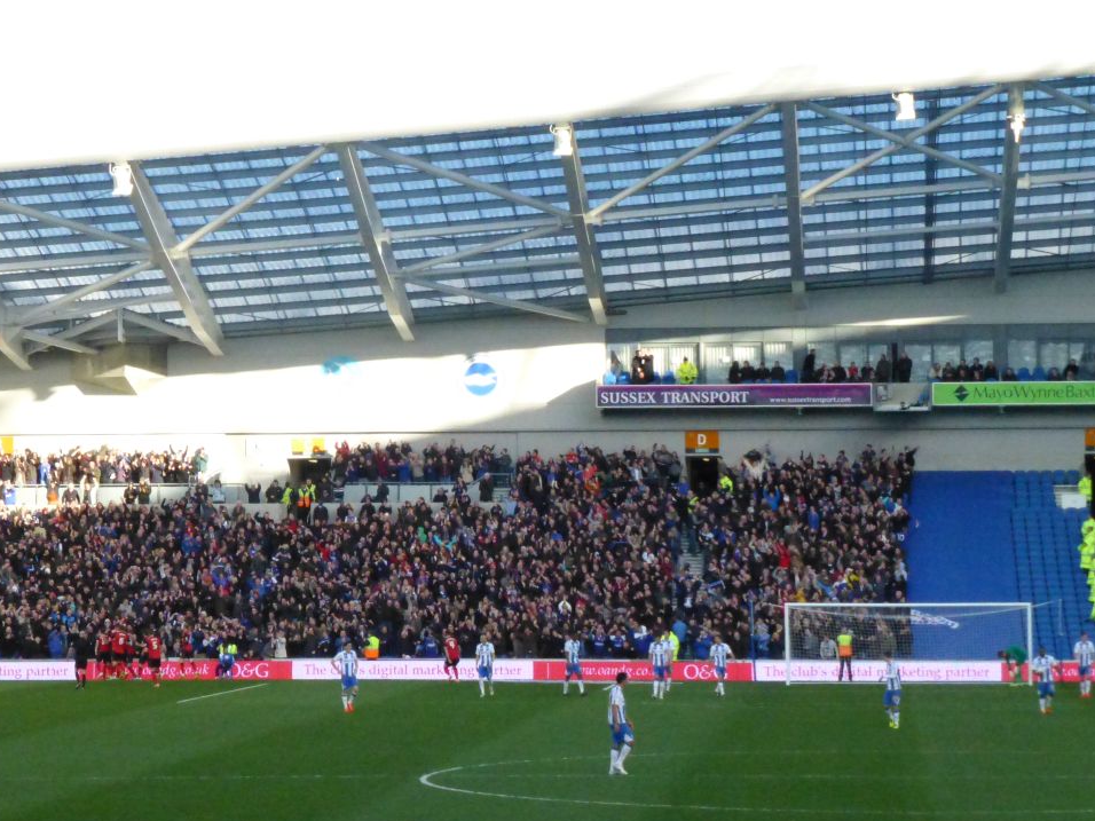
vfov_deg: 11.6
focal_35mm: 128
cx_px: 415
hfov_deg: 15.4
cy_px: 381
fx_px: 4049
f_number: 5.3
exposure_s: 1/2000
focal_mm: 18.2
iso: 1600
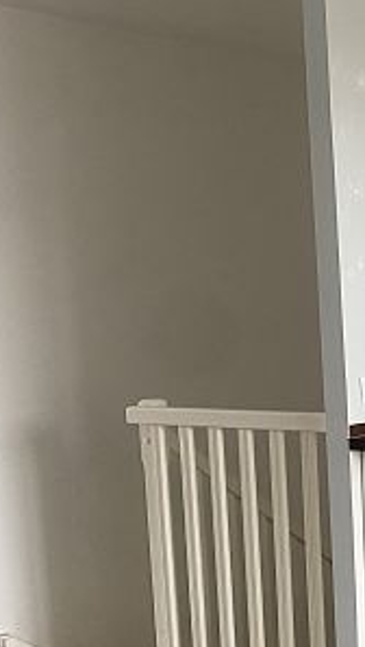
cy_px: 439
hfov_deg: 13.9
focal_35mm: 76
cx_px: 680
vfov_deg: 27.7
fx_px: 1305
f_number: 1.8
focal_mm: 4.25
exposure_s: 1/87
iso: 125
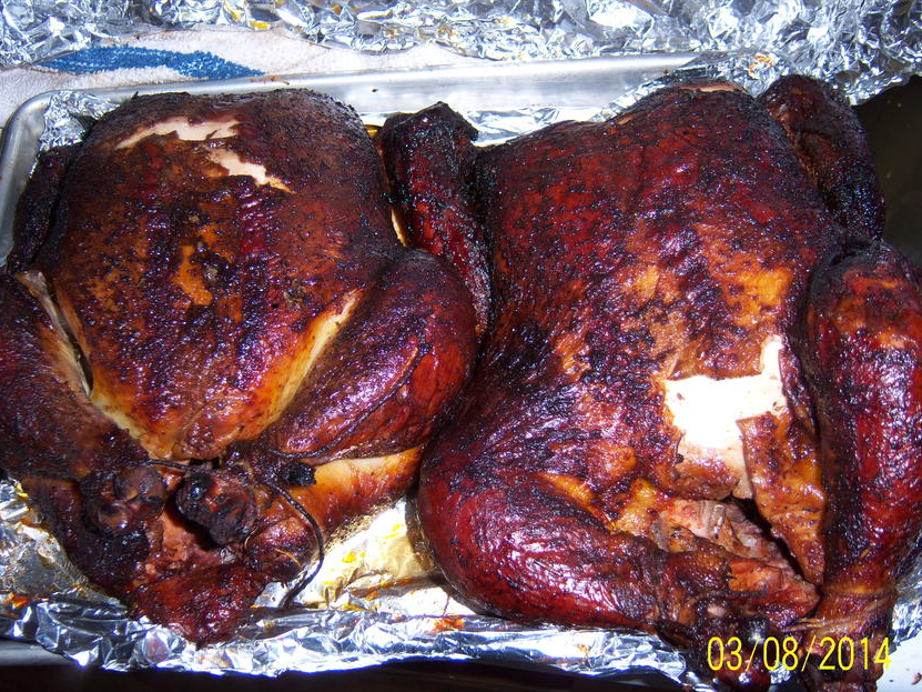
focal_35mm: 39
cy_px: 363
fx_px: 1039
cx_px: 443
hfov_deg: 47.9
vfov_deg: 36.8
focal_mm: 7.5
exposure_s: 1/60
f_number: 2.8
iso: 80
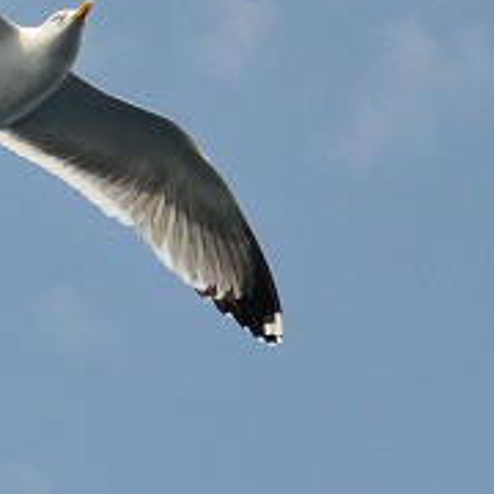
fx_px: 7960
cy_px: 427
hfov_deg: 3.5
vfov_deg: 3.6
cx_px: 556
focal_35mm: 493
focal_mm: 70
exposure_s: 1/5000
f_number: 5
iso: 800
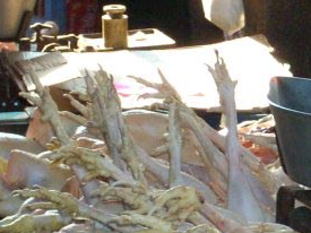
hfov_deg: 6.0
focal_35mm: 329
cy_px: 123
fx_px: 2955
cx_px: 369
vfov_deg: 4.5
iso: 400
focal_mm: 18.6
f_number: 5.2
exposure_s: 1/60
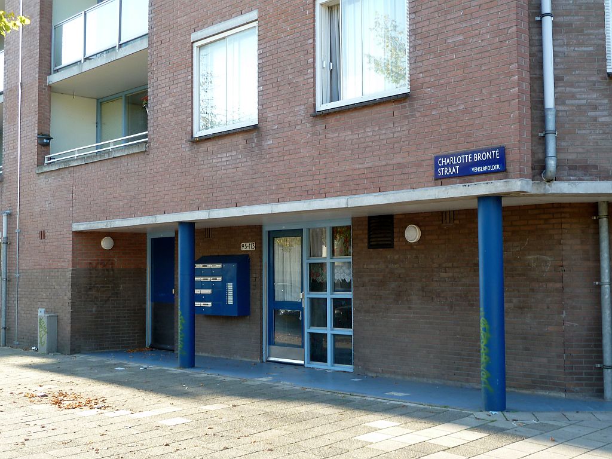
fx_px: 778
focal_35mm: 44
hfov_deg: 42.9
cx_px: 306
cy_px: 230
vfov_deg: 32.9
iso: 80
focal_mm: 7.3
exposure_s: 1/60
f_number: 3.7
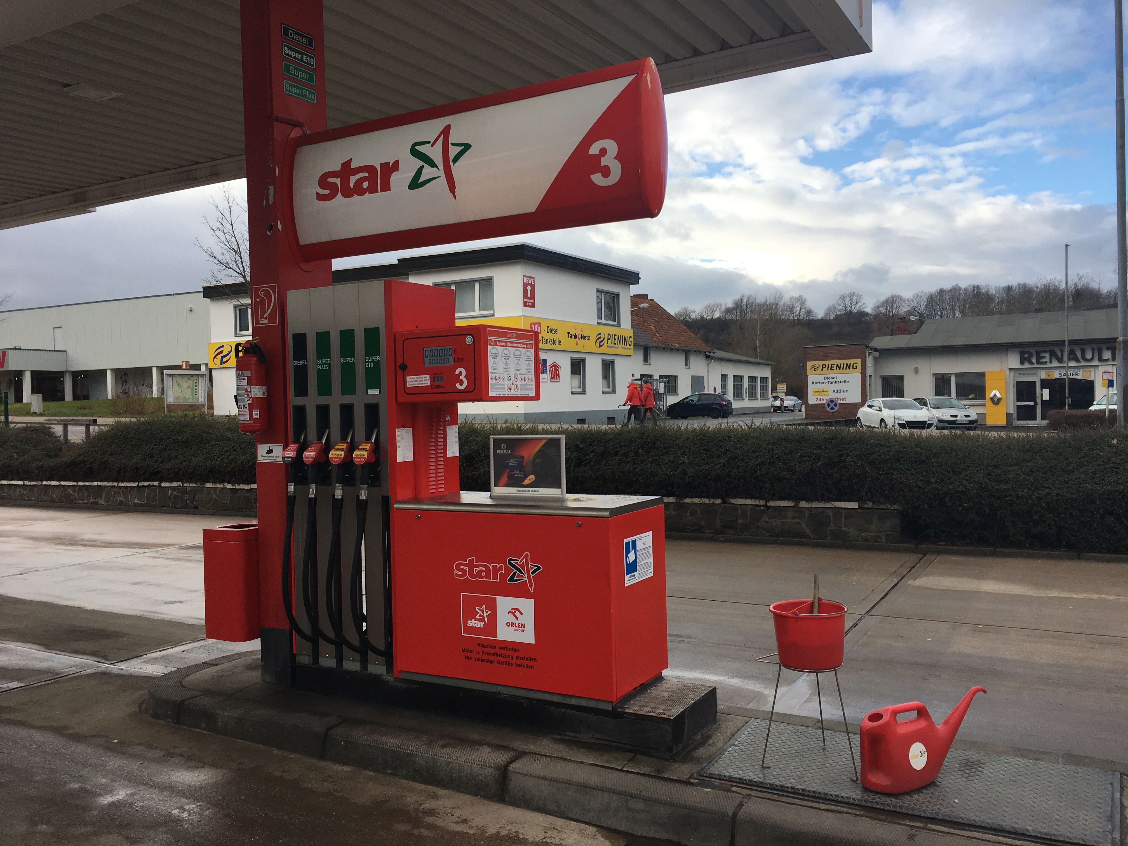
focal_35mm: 29
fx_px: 945
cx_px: 564
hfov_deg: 61.7
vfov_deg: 48.2
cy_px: 423
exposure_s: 1/699
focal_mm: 4.15
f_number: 2.2
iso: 25
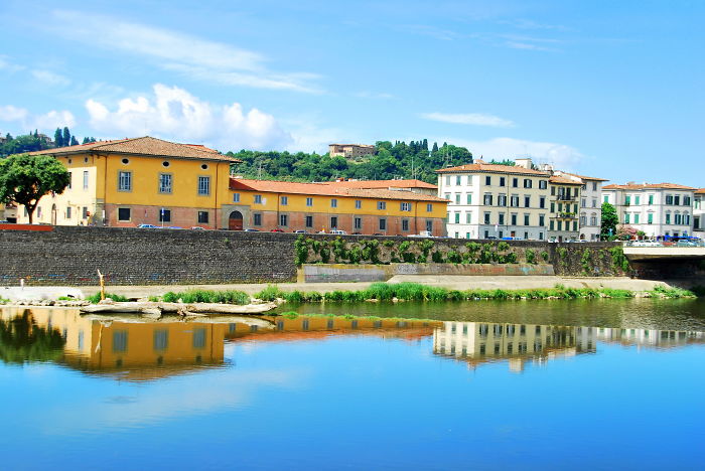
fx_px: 1058
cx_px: 352
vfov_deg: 25.1
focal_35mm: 54
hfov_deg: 36.8
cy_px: 236
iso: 200
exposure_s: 1/125
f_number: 9
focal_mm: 36
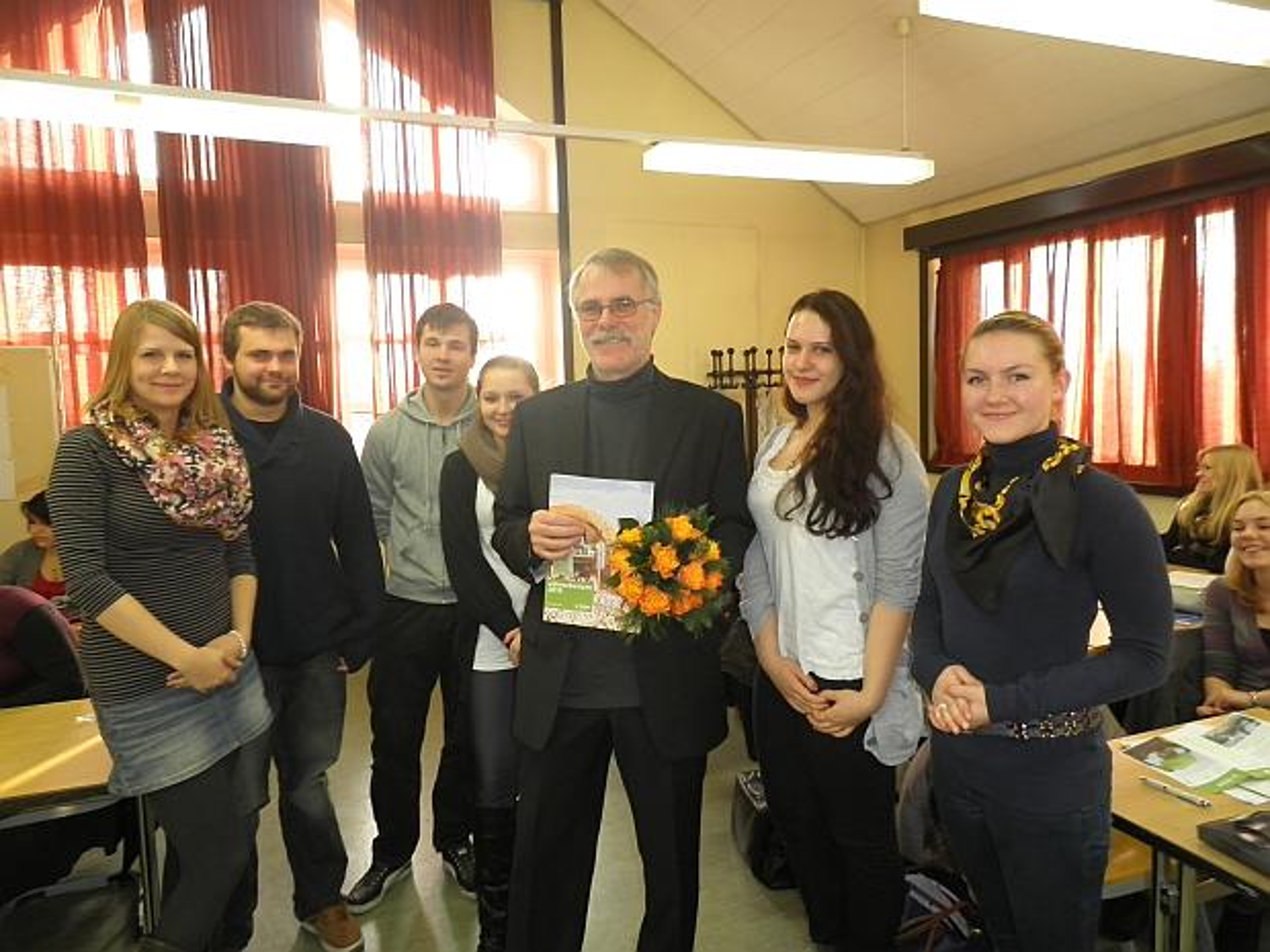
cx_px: 635
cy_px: 476
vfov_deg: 56.8
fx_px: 881
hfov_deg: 71.6
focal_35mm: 24
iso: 160
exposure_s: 1/30
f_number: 3.3
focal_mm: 4.3
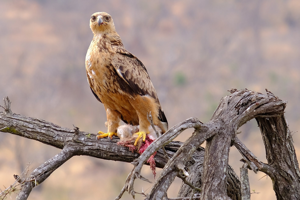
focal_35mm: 300
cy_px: 100
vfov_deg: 4.6
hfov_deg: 6.9
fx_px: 2500
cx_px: 150
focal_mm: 200
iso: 200
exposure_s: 1/180
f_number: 5.6
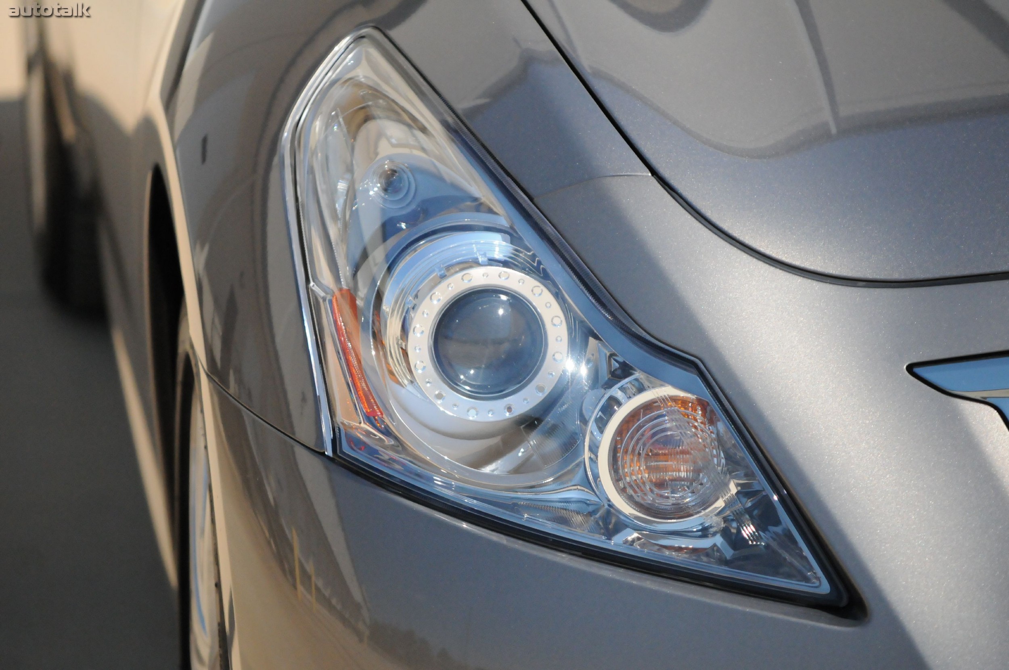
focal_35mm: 202
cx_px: 504
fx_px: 5669
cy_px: 335
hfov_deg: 10.2
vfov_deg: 6.8
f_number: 5.6
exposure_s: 1/8000
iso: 2000
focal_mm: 135
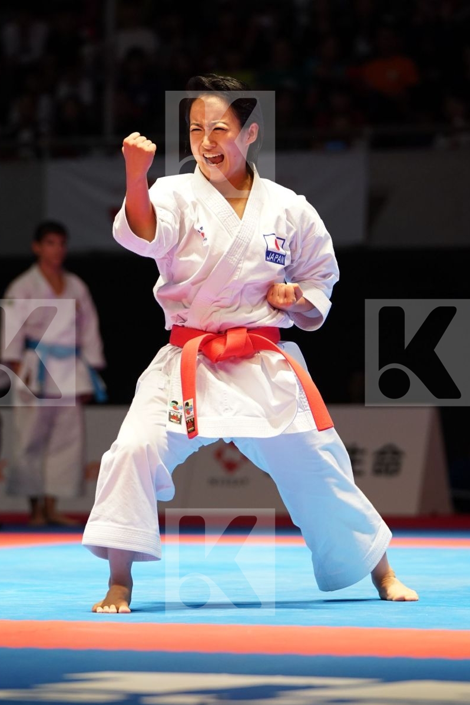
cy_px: 353
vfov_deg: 11.3
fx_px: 3564
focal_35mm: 182
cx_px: 220
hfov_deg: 7.5
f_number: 2.8
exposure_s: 1/500
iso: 1600
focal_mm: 121
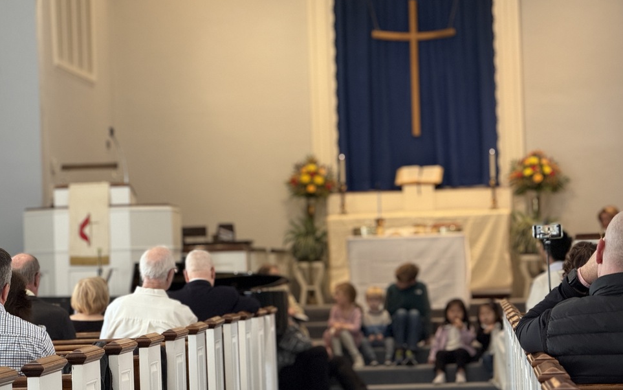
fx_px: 2343
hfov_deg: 15.1
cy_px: 229
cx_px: 296
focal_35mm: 138
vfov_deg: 9.5
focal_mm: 15.66
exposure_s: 1/60
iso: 320
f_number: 2.8
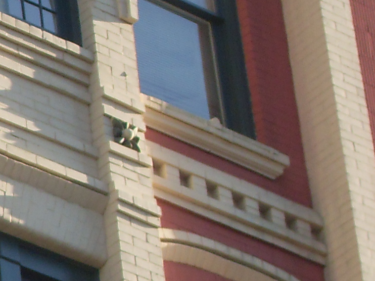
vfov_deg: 4.3
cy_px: 257
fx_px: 3780
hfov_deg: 5.5
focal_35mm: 349
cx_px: -401
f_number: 4.4
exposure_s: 1/250
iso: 80
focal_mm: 13.5
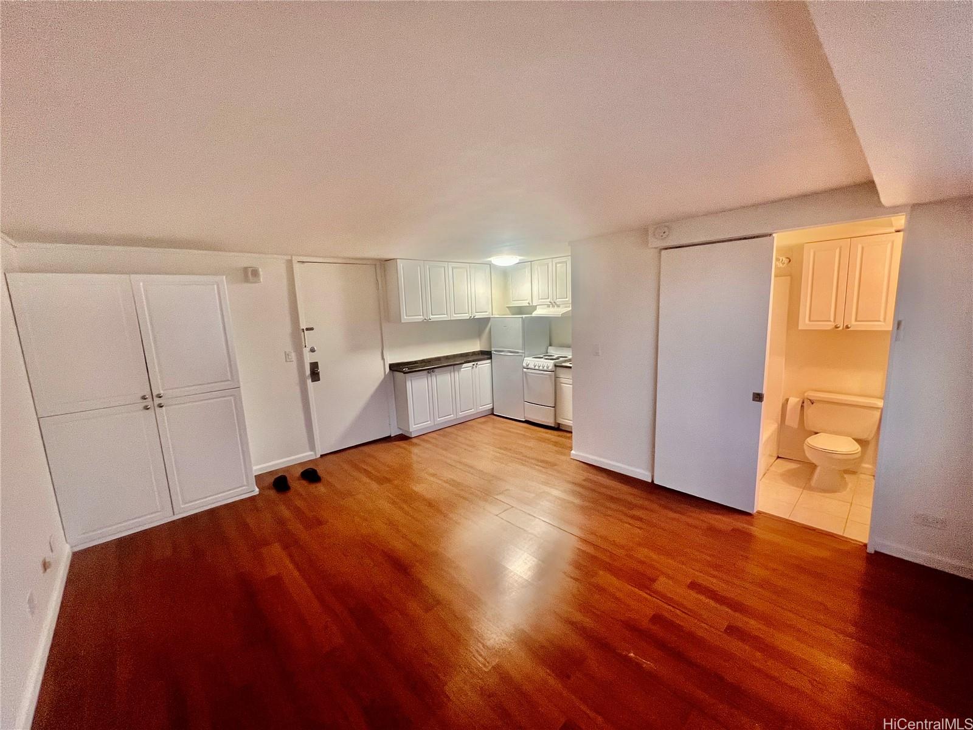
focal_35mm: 13
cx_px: 486
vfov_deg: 89.9
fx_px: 365
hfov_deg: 106.2
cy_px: 365
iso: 250
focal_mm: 1.57
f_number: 1.8
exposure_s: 1/60
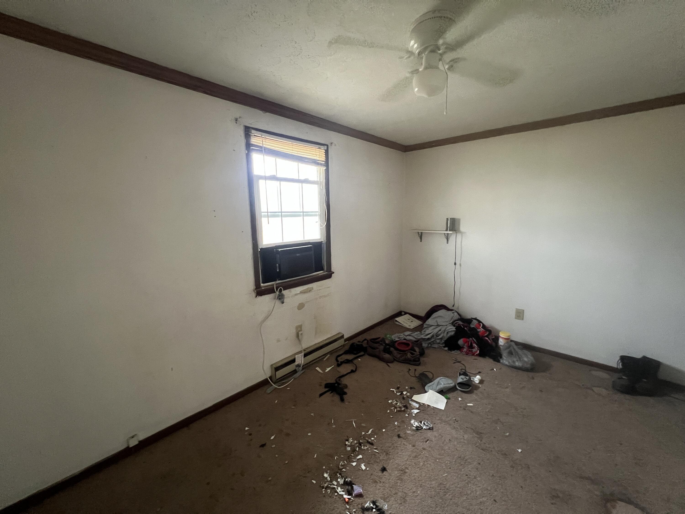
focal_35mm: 13
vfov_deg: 89.9
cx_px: 342
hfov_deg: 106.2
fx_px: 257
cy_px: 257
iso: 640
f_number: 1.8
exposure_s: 1/60
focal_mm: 1.57
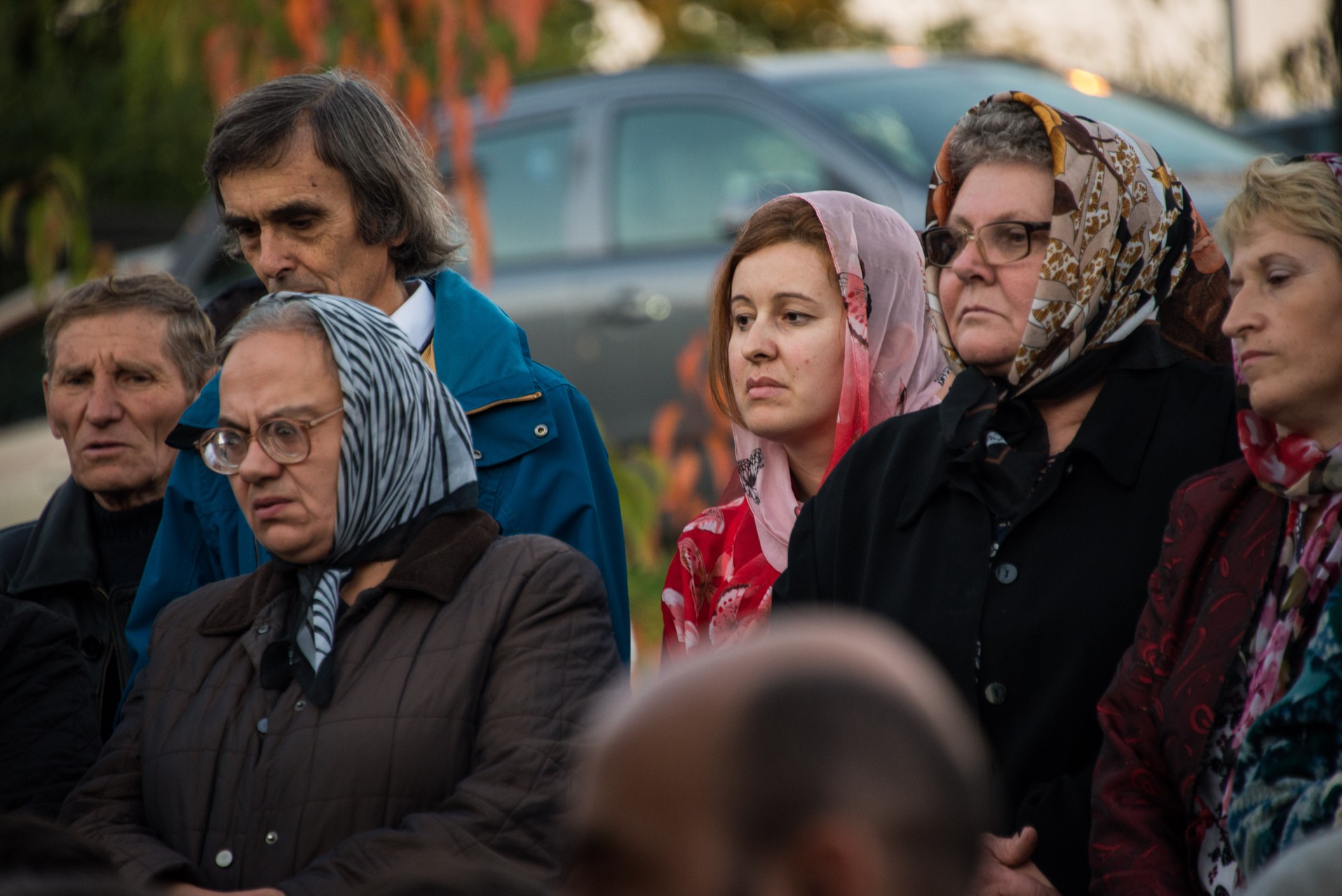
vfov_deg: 4.6
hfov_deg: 6.9
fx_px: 11188
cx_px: 671
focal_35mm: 300
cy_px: 448
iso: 1250
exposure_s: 1/60
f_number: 5.6
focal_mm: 300
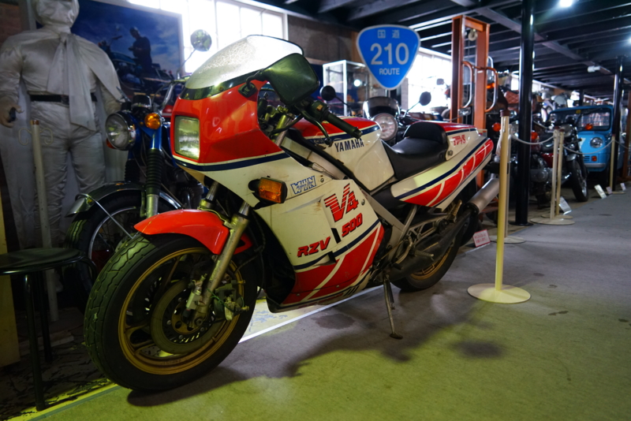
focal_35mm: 24
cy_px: 210
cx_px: 316
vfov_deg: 53.2
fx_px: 421
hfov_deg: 73.7
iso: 2000
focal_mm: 24
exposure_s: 1/60
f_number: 4
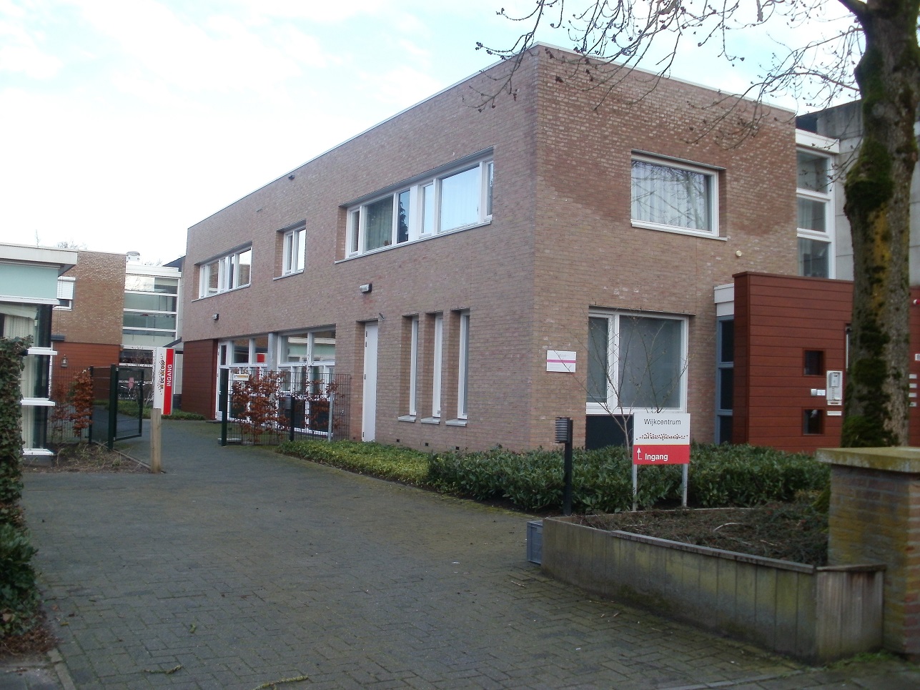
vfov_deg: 39.7
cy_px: 345
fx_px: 957
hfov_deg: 51.4
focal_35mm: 36
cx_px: 460
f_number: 3.5
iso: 100
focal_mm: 6.3
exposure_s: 1/125
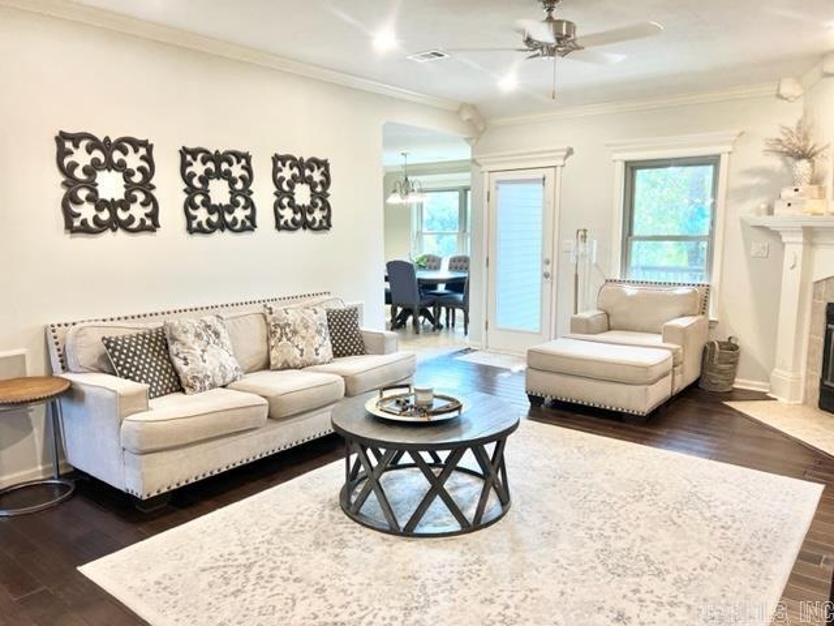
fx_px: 626
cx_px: 417
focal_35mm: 26
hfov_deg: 67.3
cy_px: 313
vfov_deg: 53.1
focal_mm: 5.7
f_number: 1.5
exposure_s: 1/120
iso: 100
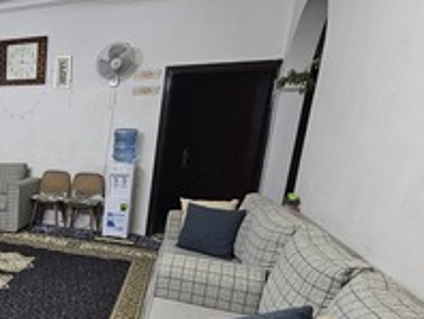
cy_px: 224
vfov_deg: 45.8
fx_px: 368
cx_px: -35
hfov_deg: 45.8
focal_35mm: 30
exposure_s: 1/30
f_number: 2.2
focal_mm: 2.2
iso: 320
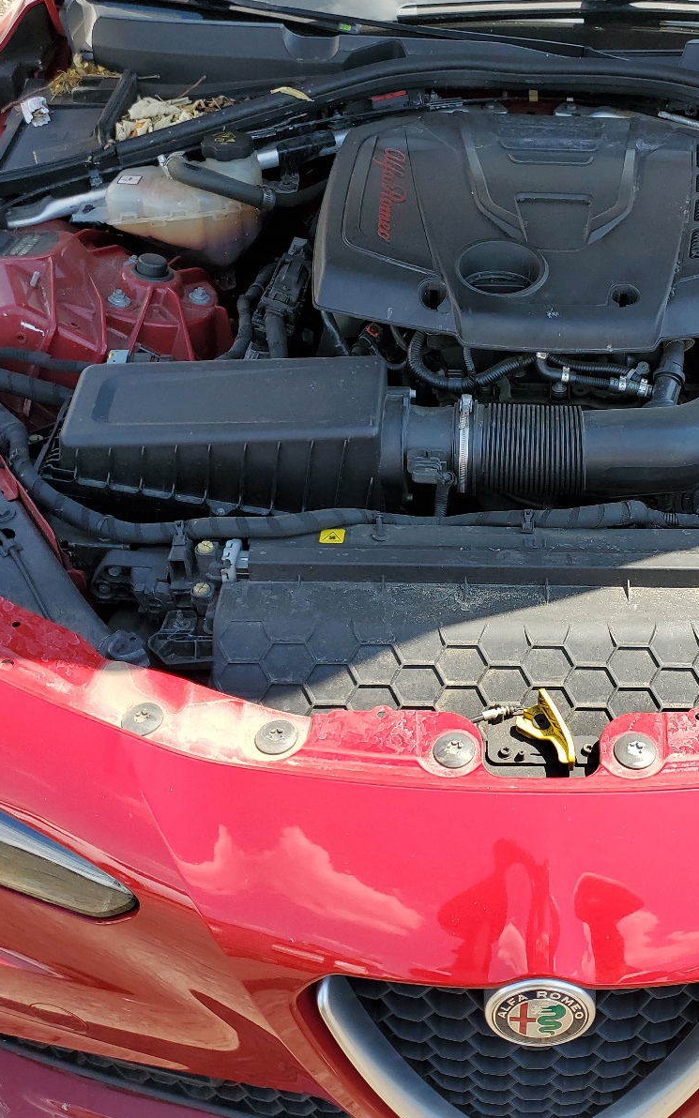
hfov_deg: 33.9
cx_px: 507
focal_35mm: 37
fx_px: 1128
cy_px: 558
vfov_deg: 52.7
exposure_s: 1/1111
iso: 50
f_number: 1.5
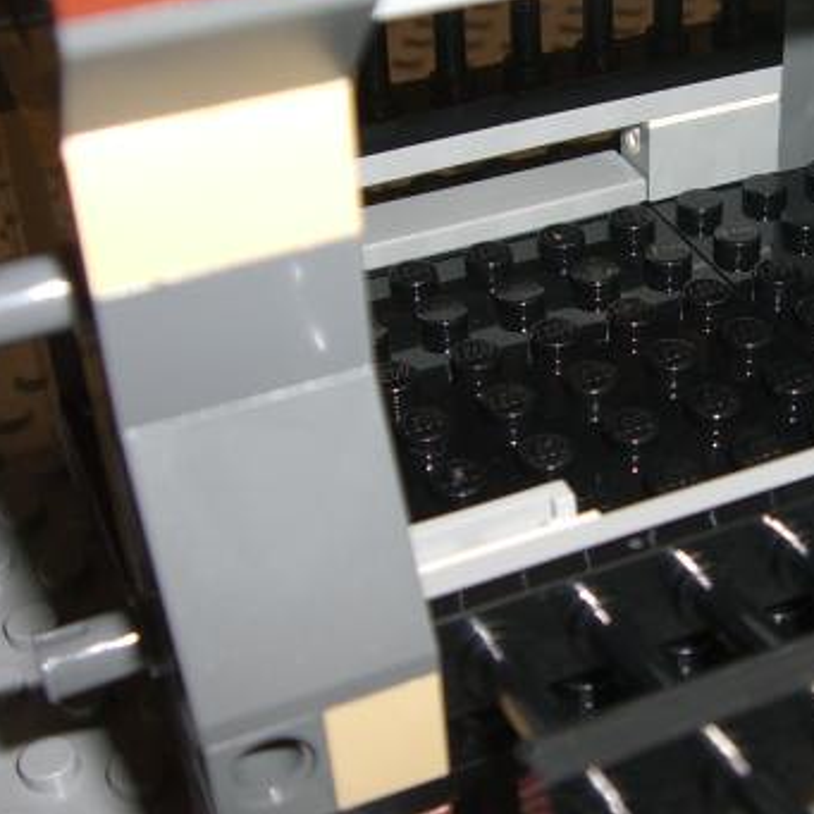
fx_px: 1676
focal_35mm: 63
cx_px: 716
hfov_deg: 26.5
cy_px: 358
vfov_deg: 27.3
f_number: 2.7
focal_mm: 6.2
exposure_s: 1/60
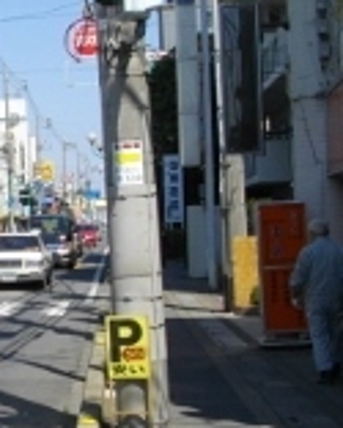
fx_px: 1268
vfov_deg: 19.2
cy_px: 218
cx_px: -143
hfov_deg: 14.5
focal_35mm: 100
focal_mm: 5.7
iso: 100
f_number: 5.5
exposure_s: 1/400
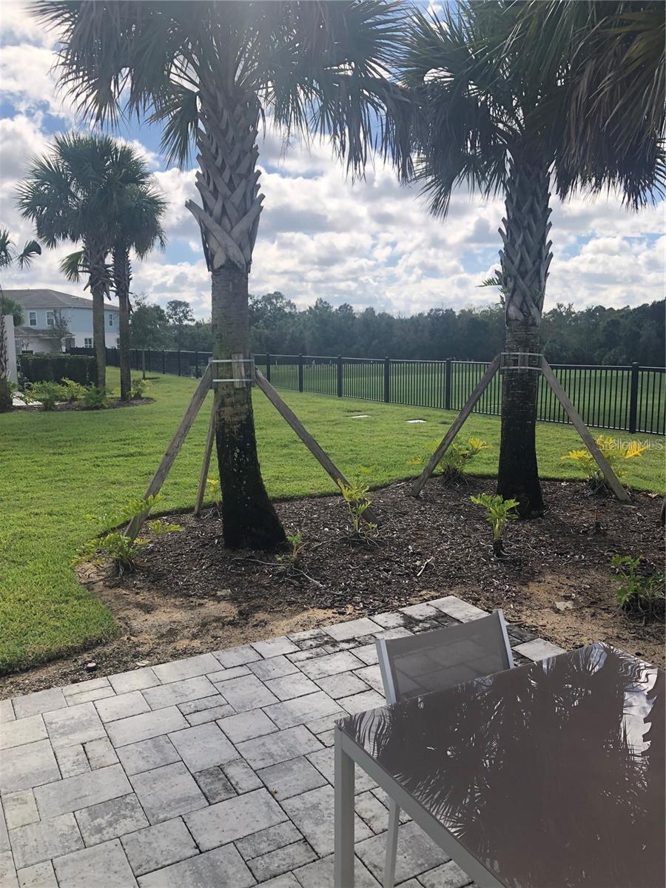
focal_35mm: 28
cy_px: 444
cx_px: 333
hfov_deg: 49.7
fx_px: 718
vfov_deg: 63.4
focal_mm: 3.99
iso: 20
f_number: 1.8
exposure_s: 1/2183
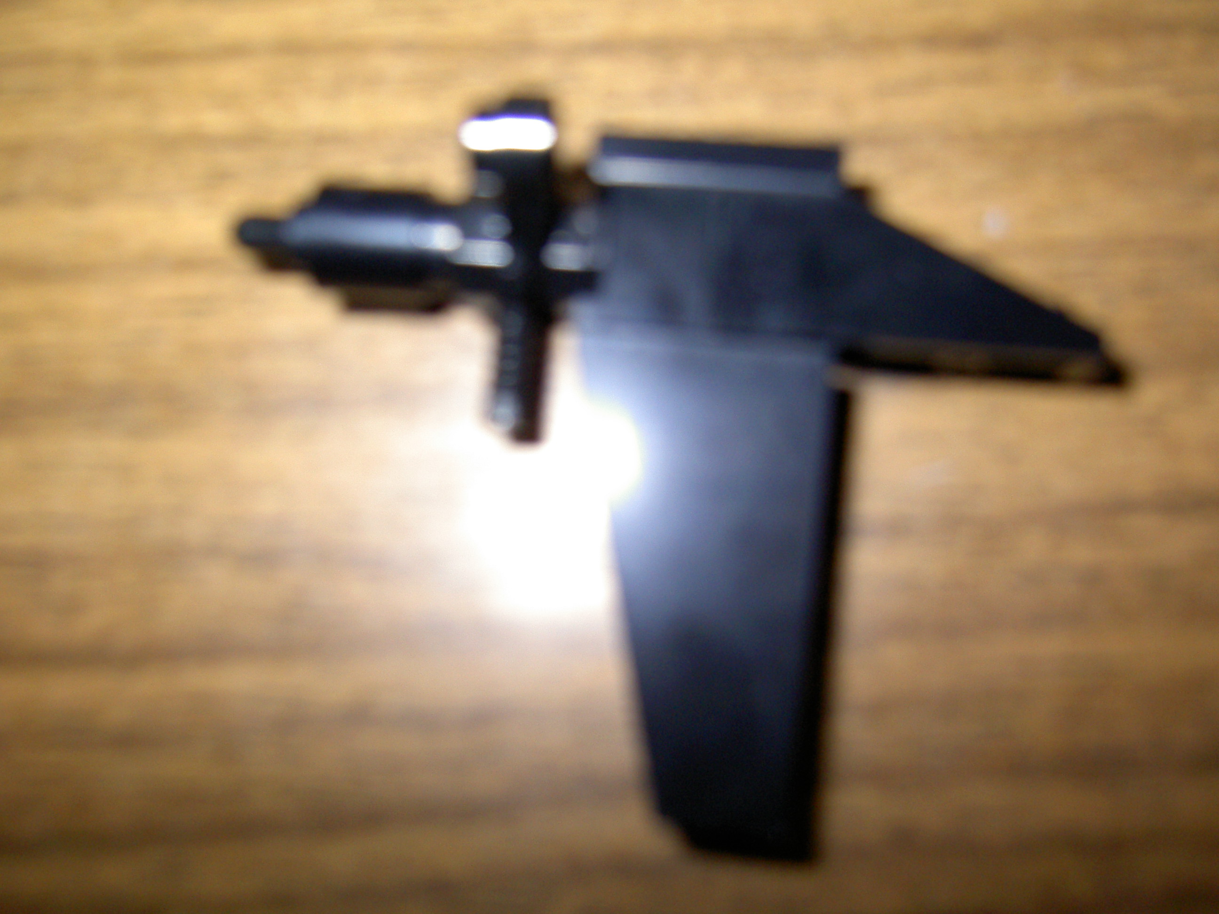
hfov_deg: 54.0
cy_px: 457
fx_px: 1197
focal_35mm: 34
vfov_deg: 41.8
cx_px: 610
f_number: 2.8
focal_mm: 5.6
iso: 100
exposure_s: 1/60
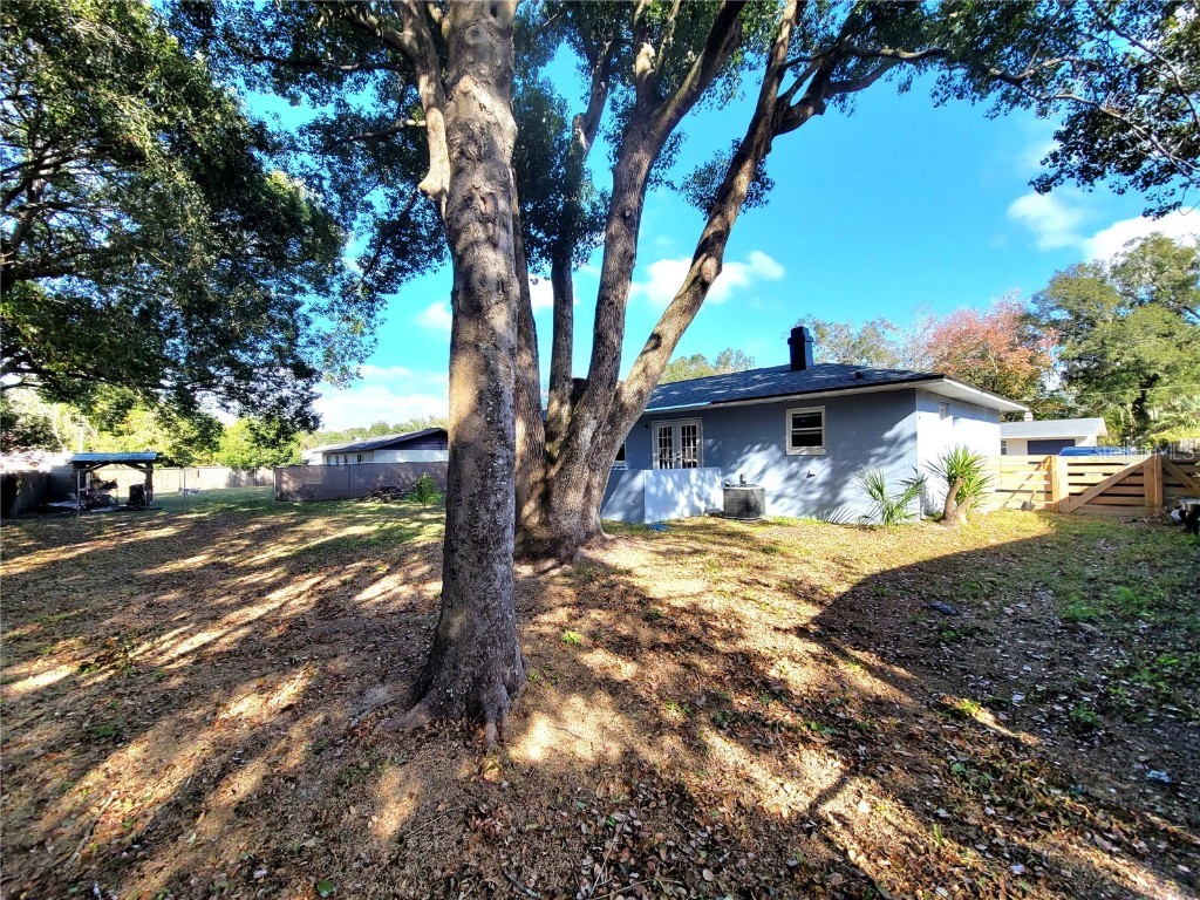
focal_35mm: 13
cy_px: 450
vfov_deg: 89.9
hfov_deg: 106.2
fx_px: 451
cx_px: 600
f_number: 2.2
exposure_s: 1/714
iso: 64
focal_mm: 2.2
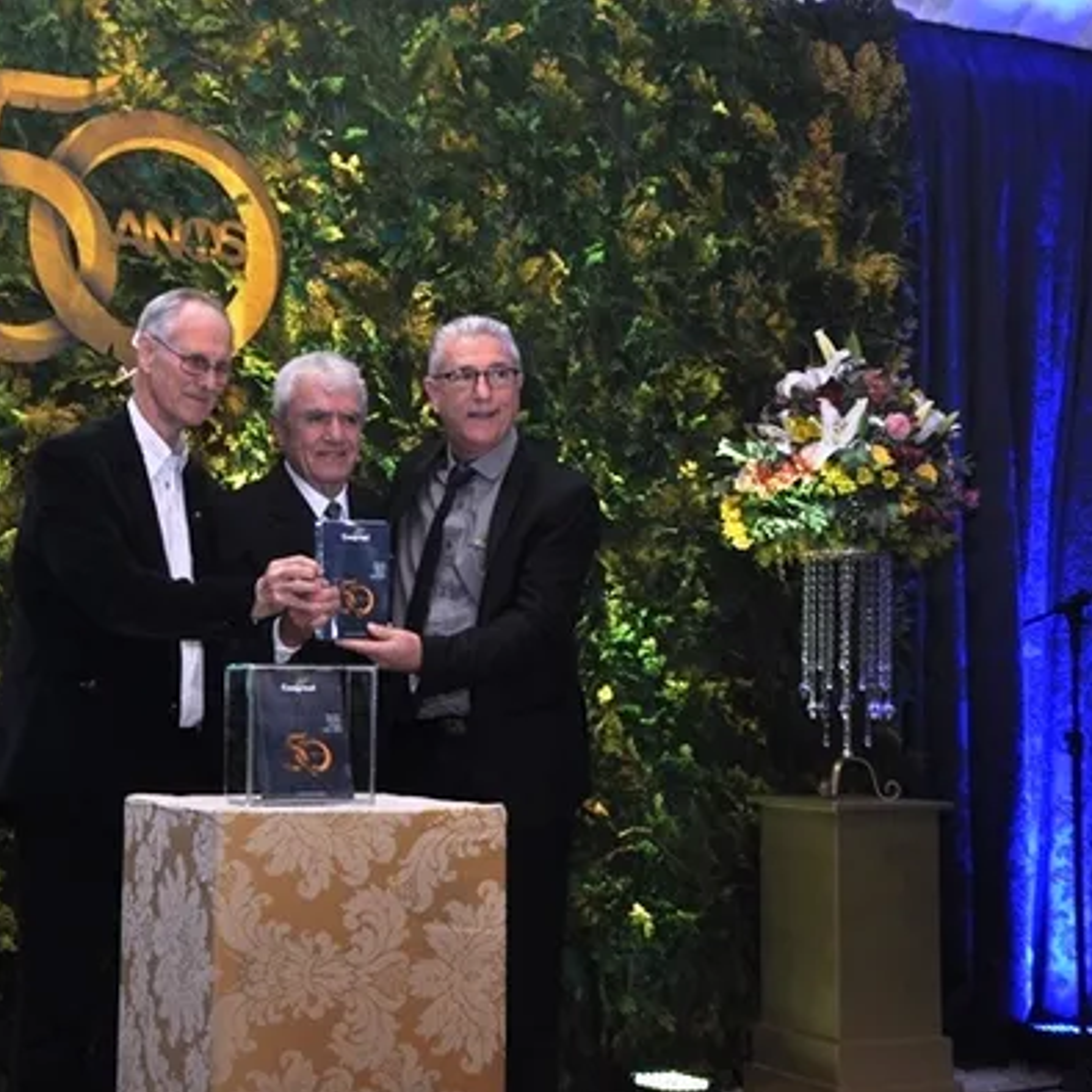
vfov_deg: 29.6
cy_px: 549
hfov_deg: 29.4
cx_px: 368
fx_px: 2070
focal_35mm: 58
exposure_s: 1/60
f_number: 5
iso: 400
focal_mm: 30
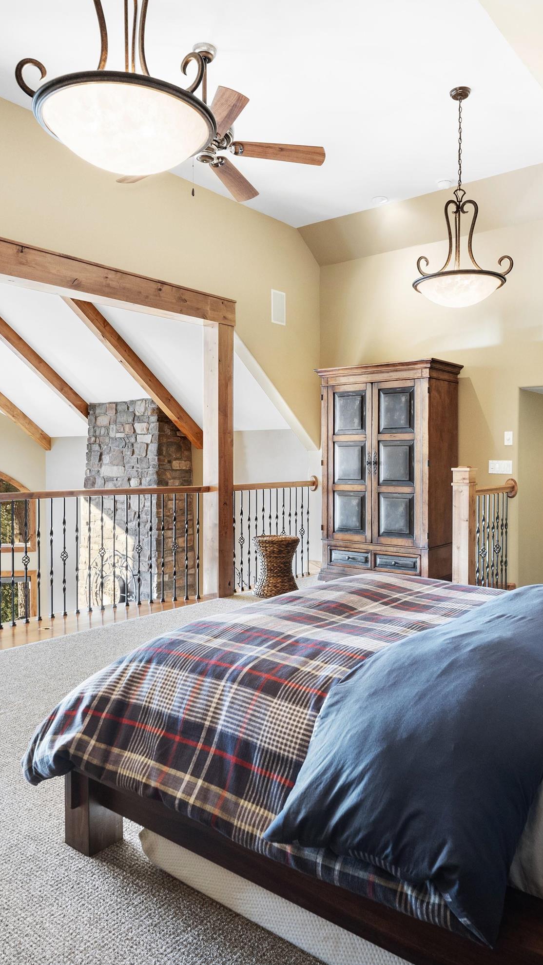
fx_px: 665
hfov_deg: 44.3
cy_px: 472
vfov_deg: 71.9
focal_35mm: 26
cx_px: 304
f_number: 8
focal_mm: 16
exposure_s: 1/2.5
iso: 400
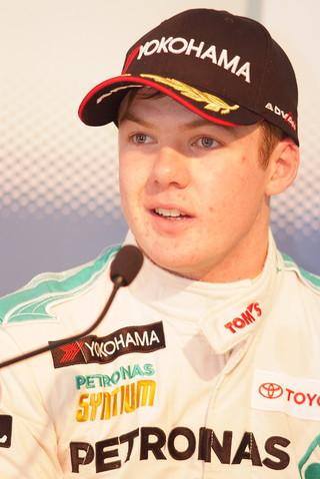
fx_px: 3600
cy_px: 240
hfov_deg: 5.1
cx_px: 160
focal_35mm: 270
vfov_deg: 7.6
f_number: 2.8
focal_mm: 180
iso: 800
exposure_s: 1/125
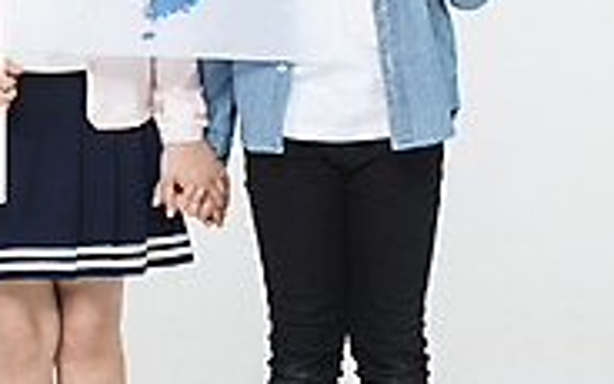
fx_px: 3414
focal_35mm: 204
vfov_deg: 6.4
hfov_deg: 10.3
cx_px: 202
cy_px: 47
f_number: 16
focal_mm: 92
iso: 100
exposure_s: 1/125
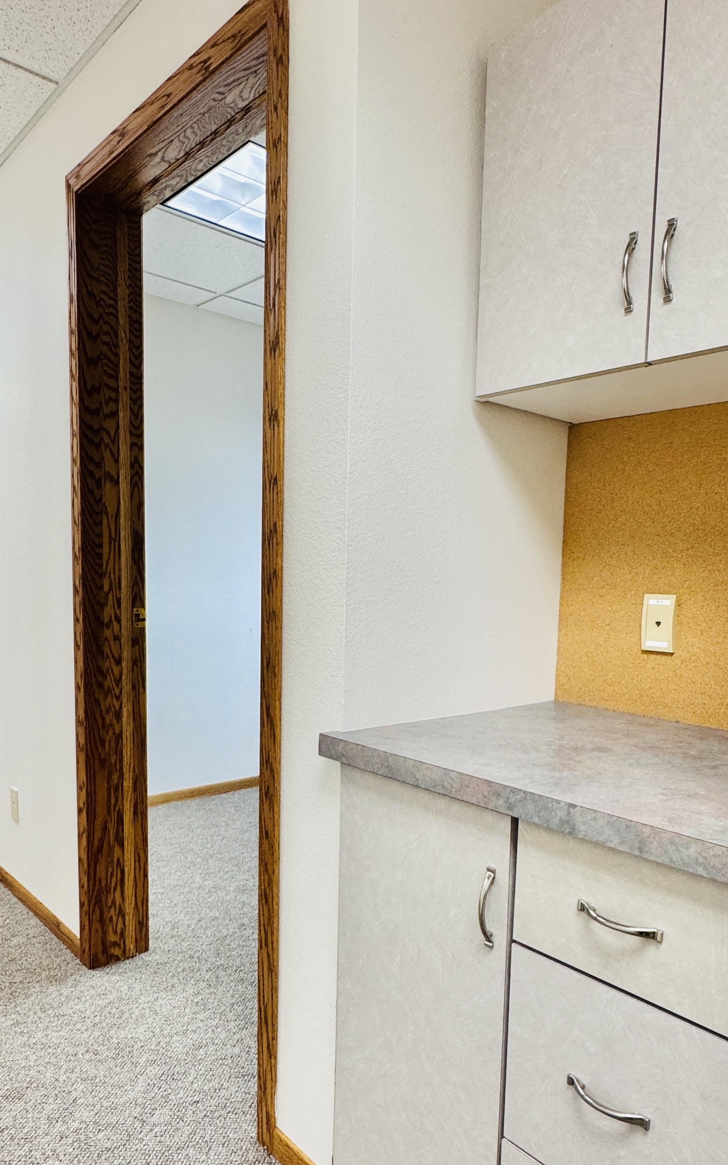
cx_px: 415
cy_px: 666
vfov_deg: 72.2
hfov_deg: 49.1
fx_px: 793
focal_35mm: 25
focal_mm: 2.22
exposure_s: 1/120
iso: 160
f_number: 2.2
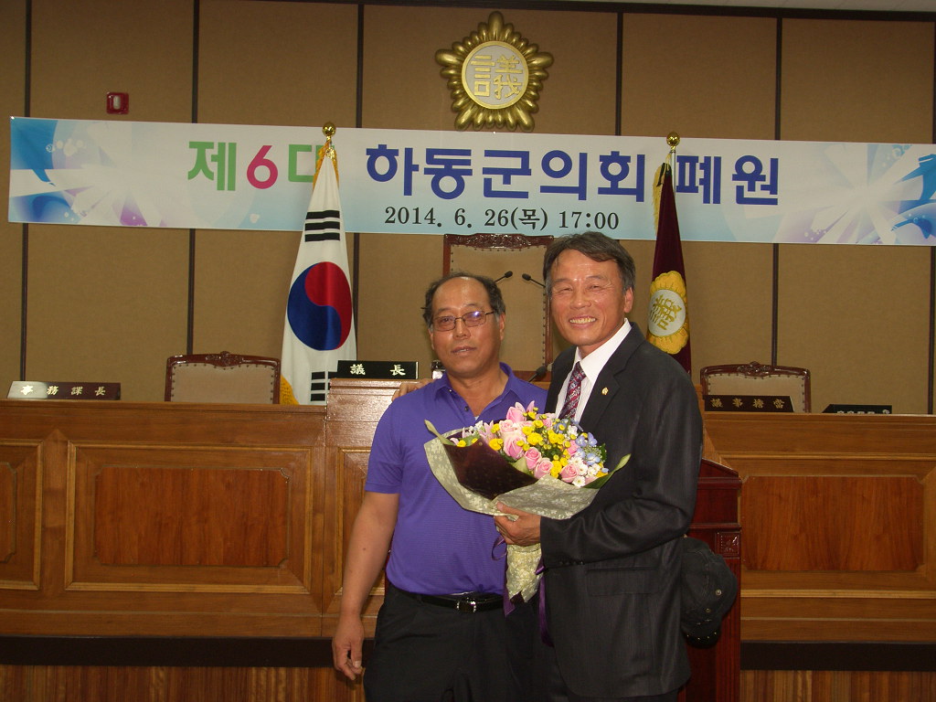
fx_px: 1352
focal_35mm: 50
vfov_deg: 29.1
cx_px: 468
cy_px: 351
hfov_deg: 38.2
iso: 100
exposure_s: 1/50
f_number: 2.5
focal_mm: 12.9
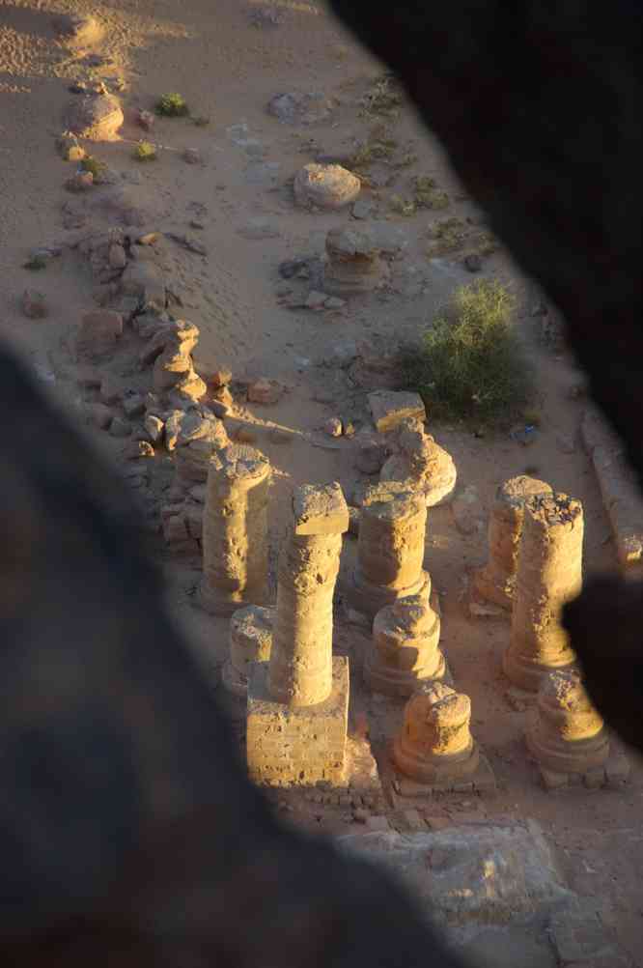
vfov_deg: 8.9
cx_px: 322
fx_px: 6242
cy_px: 484
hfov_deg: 5.9
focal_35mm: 232
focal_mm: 155
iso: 200
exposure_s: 1/125
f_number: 5.6
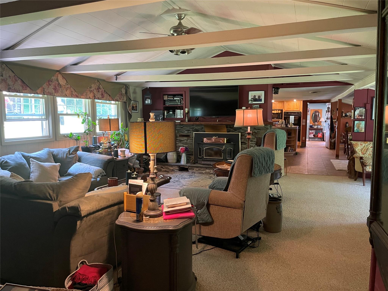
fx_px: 291
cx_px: 194
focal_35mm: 26
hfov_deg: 67.3
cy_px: 146
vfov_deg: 53.1
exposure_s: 1/60
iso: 320
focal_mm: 4.2
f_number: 1.6
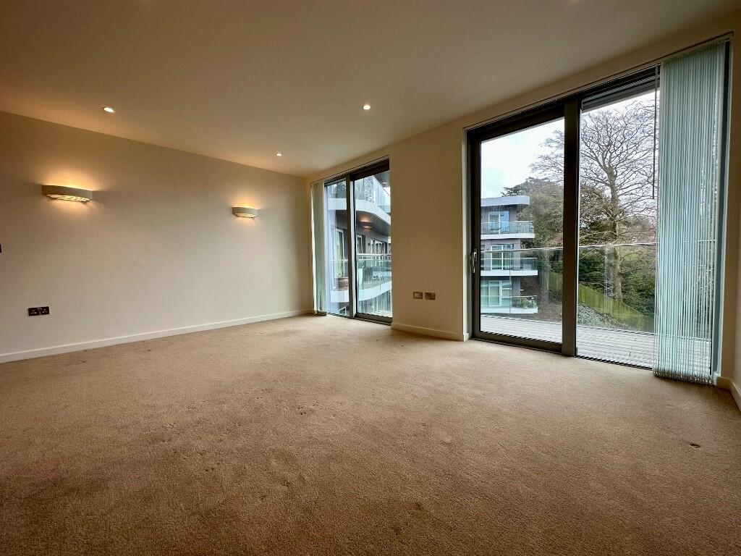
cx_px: 370
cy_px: 278
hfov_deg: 102.1
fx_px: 300
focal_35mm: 14
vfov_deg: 85.7
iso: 40
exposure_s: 1/129
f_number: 2.2
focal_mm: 2.22
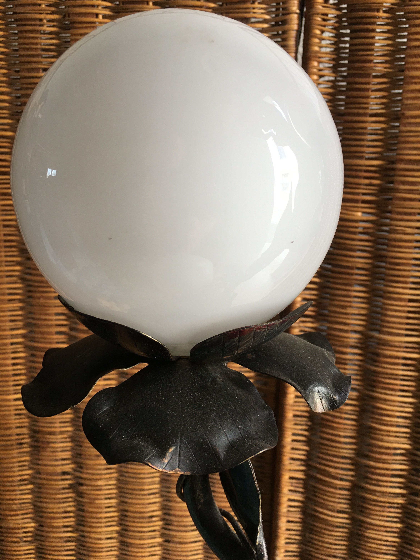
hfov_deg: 48.2
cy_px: 280
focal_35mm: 29
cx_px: 210
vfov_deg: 61.7
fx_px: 469
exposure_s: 1/33
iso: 32
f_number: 2.2
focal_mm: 4.15
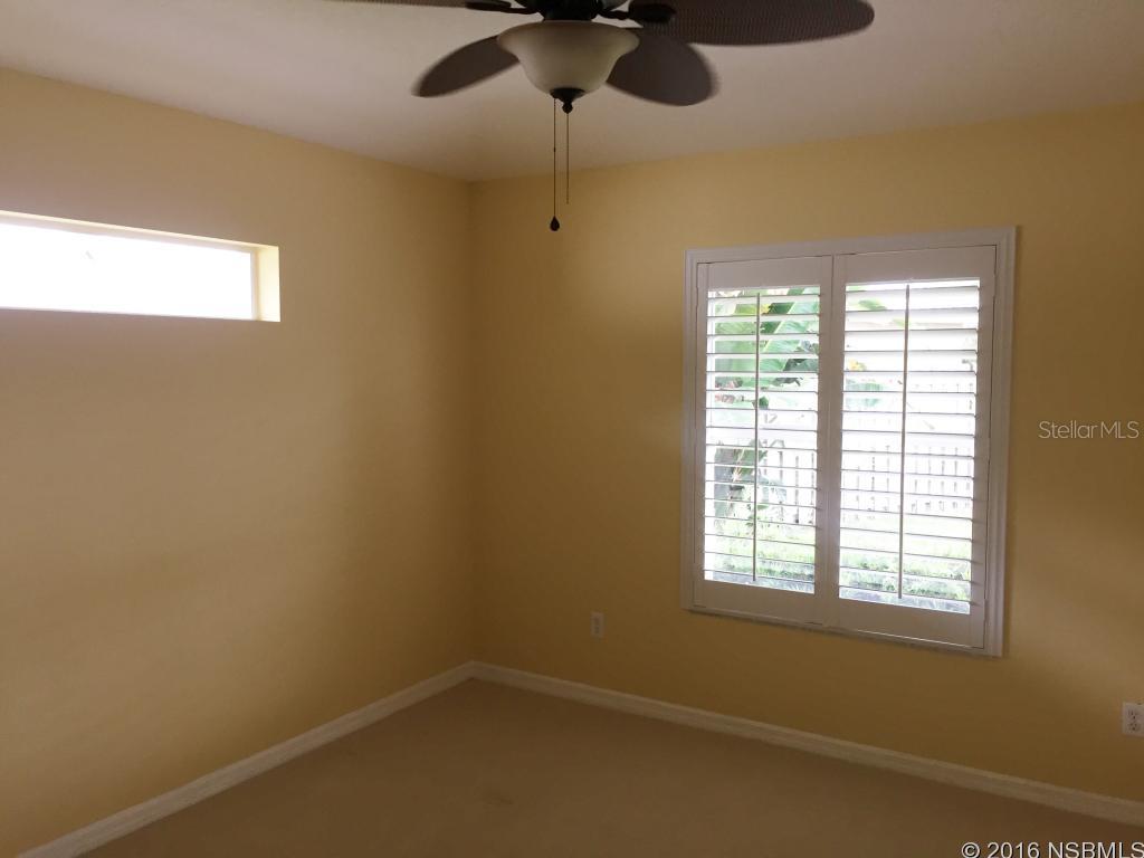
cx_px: 572
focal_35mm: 29
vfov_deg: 48.2
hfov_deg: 61.7
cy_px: 429
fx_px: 958
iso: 80
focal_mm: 4.15
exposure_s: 1/30
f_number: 2.2
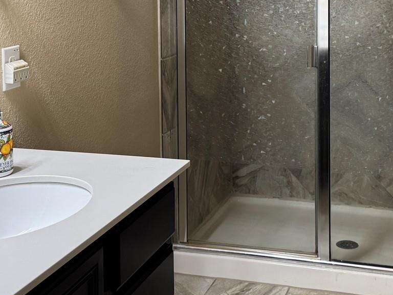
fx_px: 727
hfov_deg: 30.0
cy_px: 29
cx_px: 266
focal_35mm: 64
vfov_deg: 22.4
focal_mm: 6.76
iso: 160
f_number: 1.78
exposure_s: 1/60
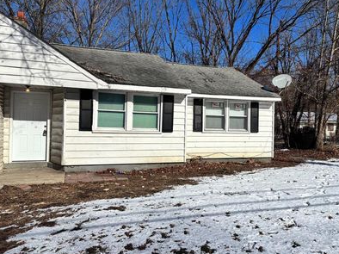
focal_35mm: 33
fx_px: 323
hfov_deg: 54.9
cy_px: 123
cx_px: 207
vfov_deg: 42.9
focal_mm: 5.96
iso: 50
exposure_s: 1/9901
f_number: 1.6
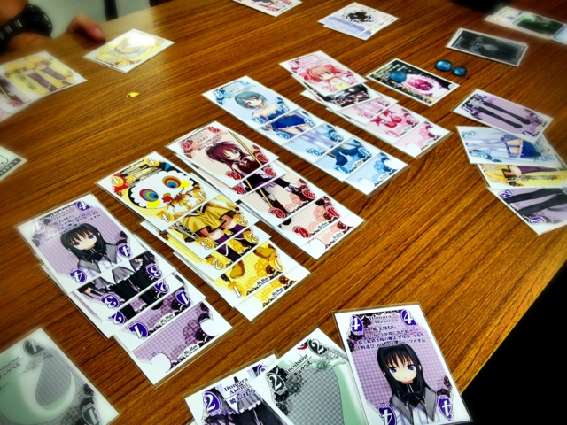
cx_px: 284
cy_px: 212
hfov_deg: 52.6
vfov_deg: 40.7
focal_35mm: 35
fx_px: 573
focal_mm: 4.28
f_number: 2.4
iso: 64
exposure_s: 1/40
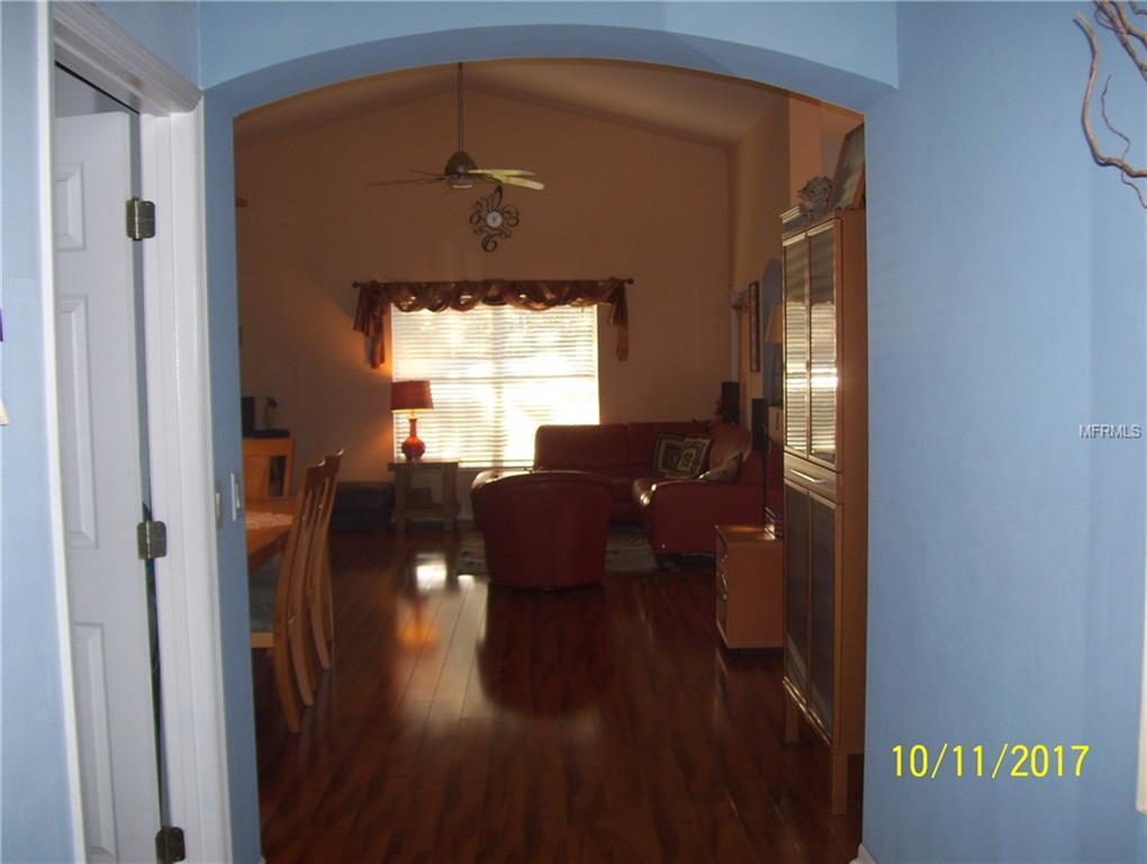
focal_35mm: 36
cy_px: 432
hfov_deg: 51.3
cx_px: 574
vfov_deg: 39.7
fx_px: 1195
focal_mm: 6
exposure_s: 1/60
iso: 100
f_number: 2.7
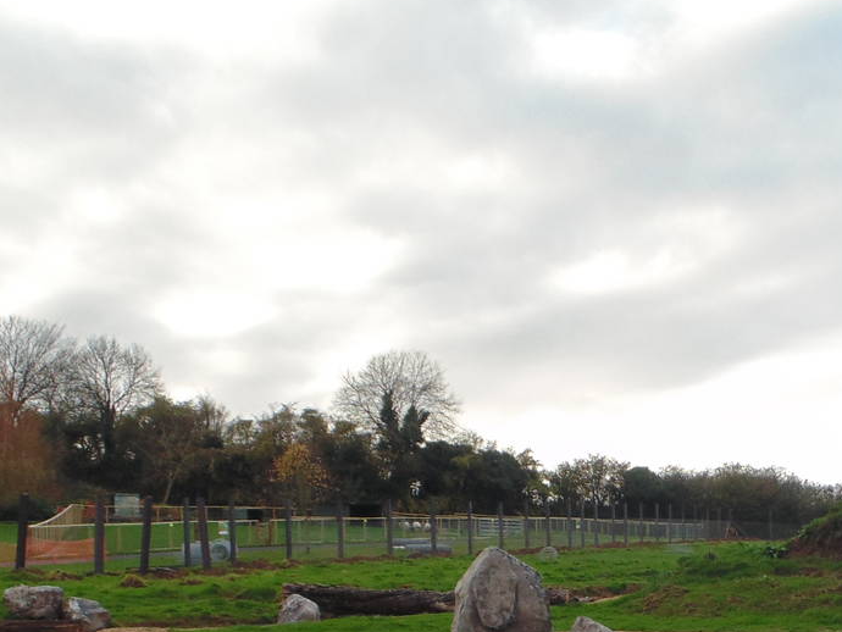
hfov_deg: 37.1
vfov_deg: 27.3
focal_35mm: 51
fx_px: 1241
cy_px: 597
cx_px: 565
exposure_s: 1/320
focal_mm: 4
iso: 80
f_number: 3.1
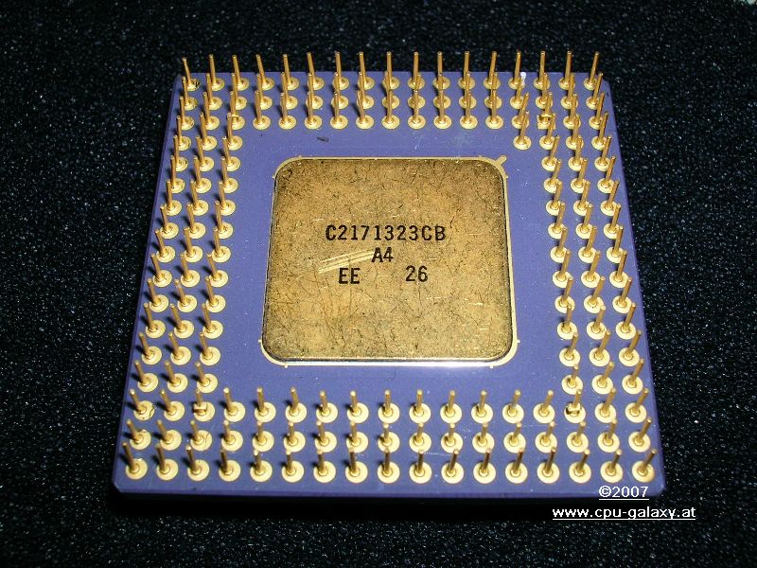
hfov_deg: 44.8
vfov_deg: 34.3
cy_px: 284
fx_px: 918
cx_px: 378
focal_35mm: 42
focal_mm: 7
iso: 50
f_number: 5.2
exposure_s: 1/60.1
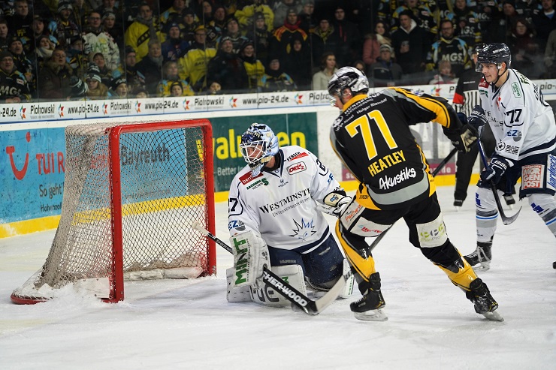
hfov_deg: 14.3
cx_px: 278
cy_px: 185
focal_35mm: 144
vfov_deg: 9.5
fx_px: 2223
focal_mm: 144
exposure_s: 1/160
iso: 400
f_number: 4
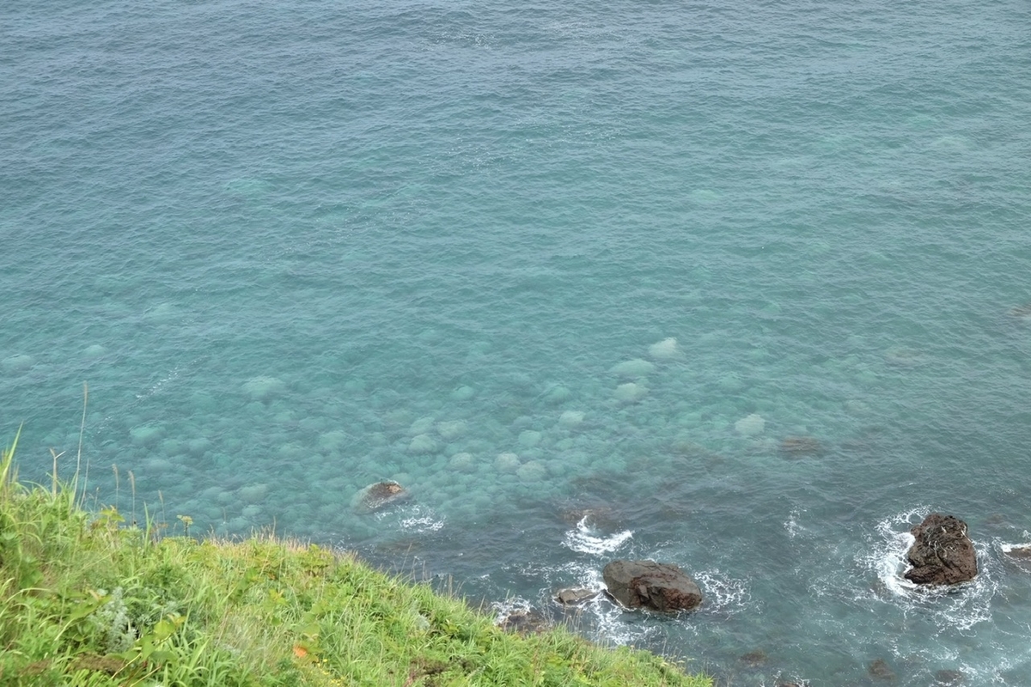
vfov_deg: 19.7
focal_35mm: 69
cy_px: 344
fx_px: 1976
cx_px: 516
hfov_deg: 29.2
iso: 200
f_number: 7.1
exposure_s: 1/400
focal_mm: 46.3
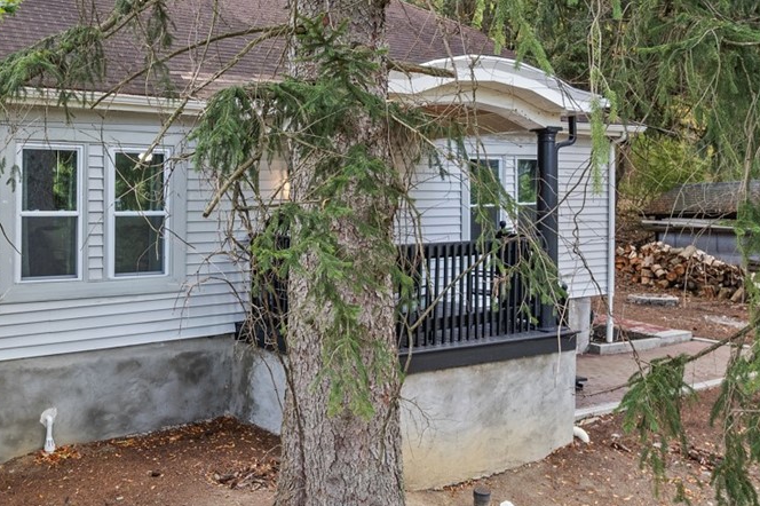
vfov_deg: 36.7
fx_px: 760
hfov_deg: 51.6
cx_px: 223
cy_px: 211
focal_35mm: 36
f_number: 2.8
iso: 100
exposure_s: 1/120
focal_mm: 8.38
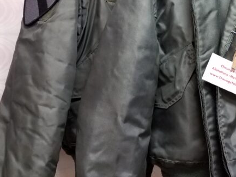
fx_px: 327
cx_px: 199
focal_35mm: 48
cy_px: 44
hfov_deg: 37.7
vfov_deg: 29.8
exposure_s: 1/30
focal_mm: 4.2
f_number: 1.7
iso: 125
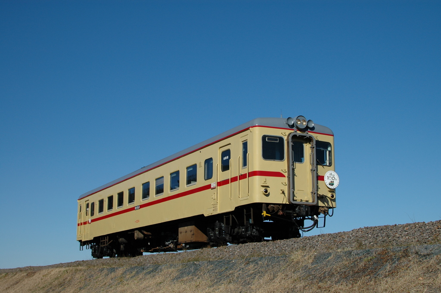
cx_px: 220
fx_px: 642
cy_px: 146
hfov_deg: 37.9
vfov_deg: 25.7
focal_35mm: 52
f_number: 5.6
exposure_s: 1/1600
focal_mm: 35
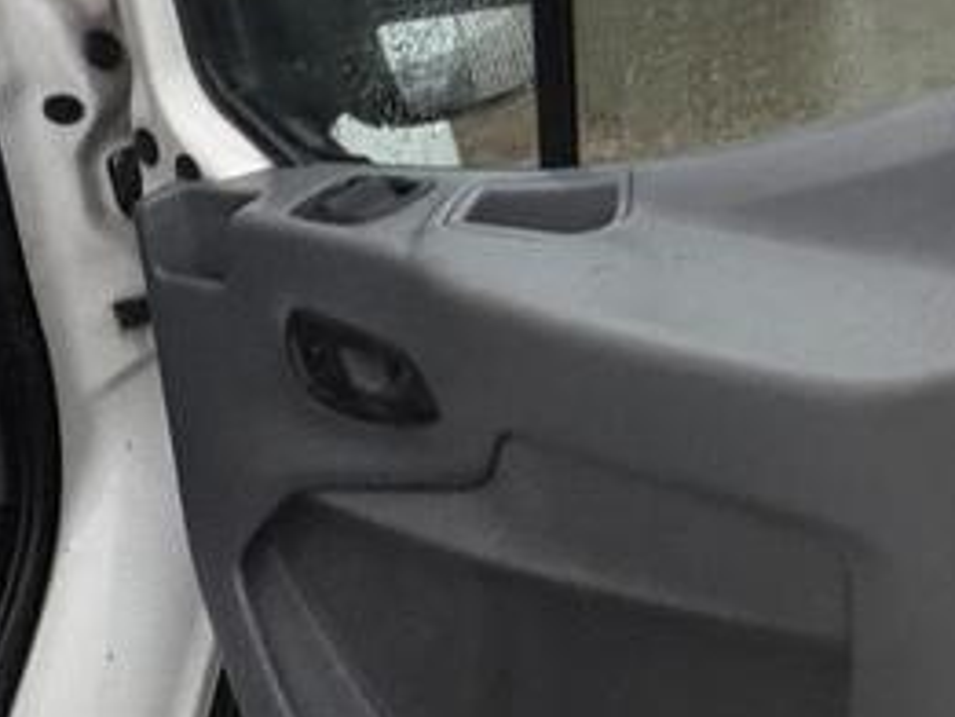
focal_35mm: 48
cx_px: 1156
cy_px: 26
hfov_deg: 32.5
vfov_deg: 28.7
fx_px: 1325
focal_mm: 2.22
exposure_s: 1/68
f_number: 2.2
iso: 200
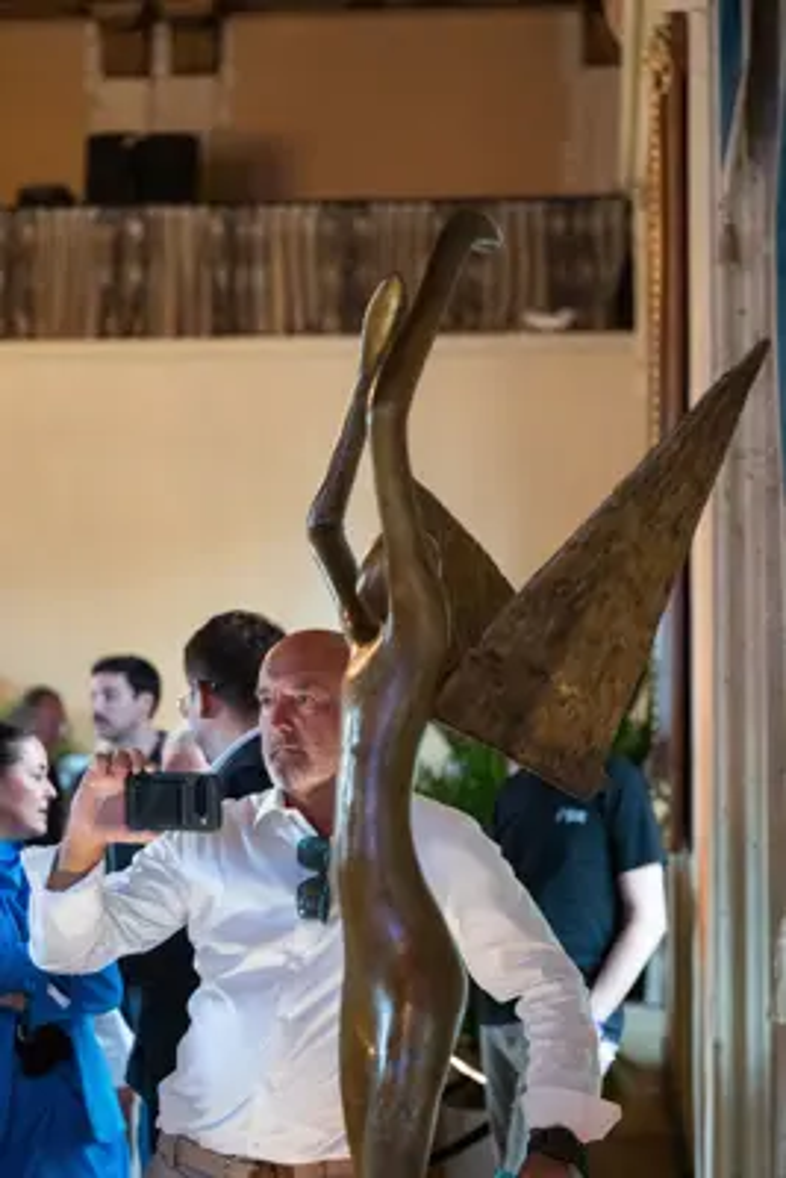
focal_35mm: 70
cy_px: 589
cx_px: 393
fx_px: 2290
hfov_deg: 19.5
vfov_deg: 28.8
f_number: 2.8
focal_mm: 70
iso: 3200
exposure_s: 1/200
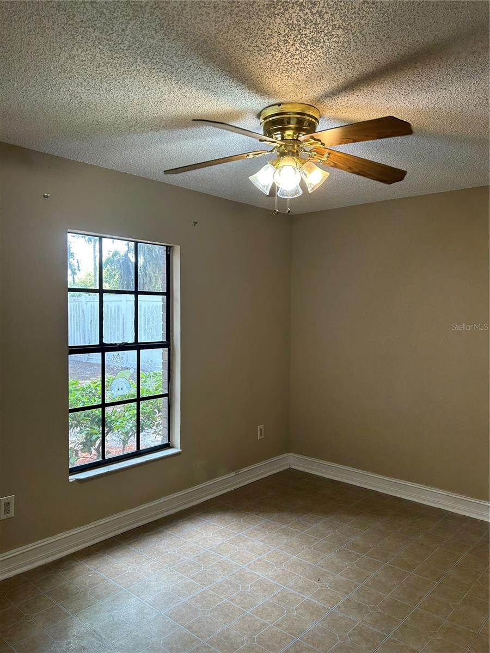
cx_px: 245
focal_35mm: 26
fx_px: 491
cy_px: 326
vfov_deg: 67.3
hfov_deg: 53.1
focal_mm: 5.7
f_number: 1.5
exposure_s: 1/120
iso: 80
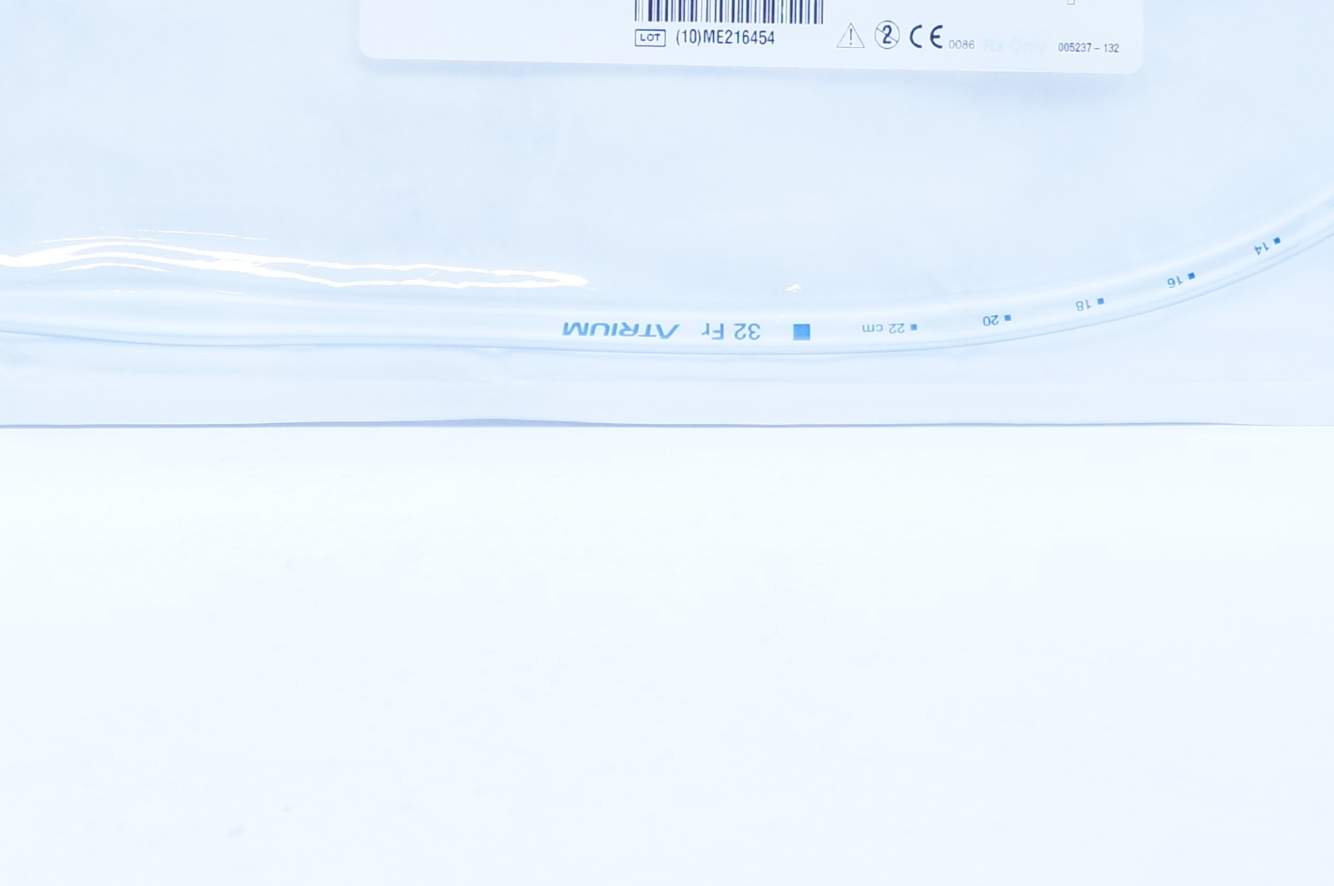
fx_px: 2934
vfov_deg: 16.8
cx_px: 352
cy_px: -27
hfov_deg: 25.3
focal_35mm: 79
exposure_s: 1/200
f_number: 4.5
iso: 800
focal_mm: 21
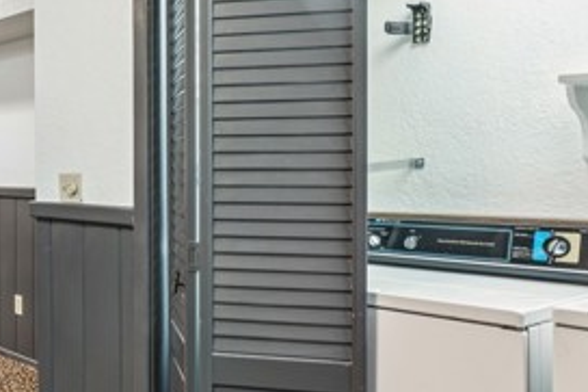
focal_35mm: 42
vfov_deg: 31.7
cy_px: 160
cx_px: -69
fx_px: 687
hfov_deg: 38.0
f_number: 13
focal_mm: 17.9
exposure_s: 4
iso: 100
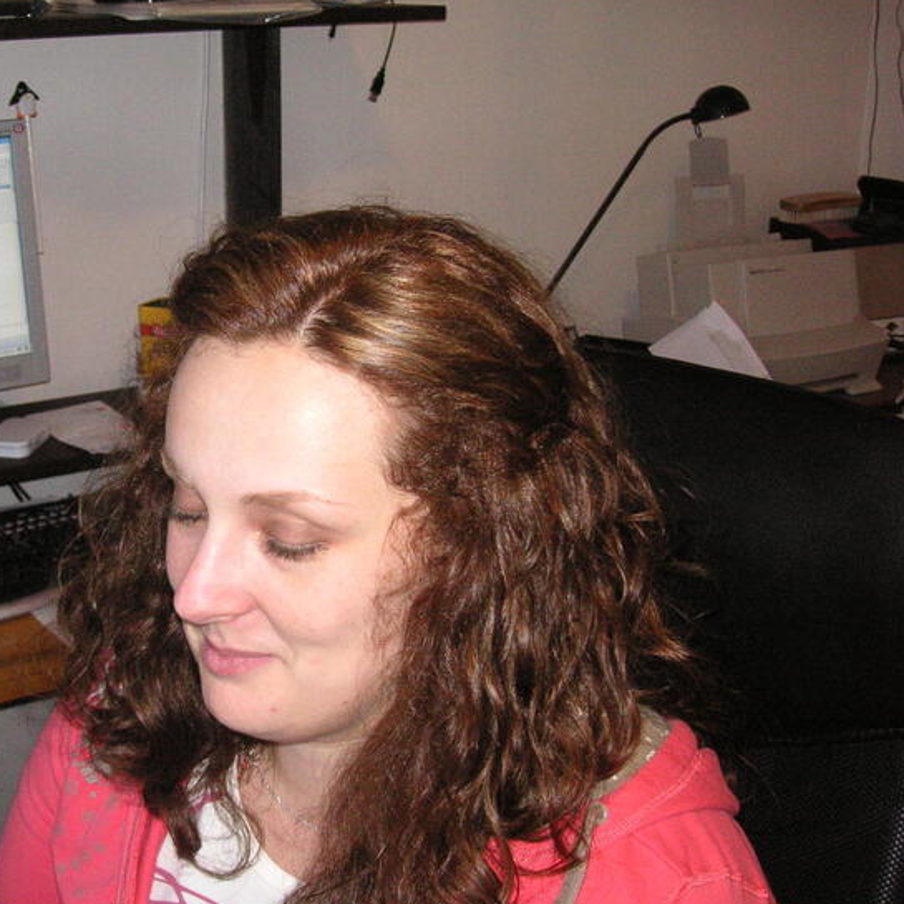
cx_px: 242
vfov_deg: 35.4
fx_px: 1418
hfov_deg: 34.7
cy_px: 469
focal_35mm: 48
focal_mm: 6.1
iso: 160
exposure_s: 1/45
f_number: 2.8
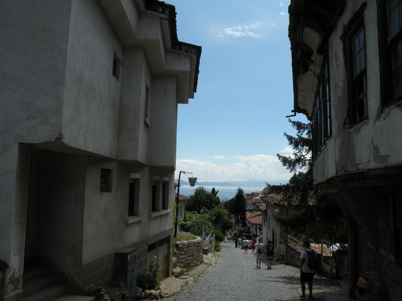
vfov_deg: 51.3
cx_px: 201
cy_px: 150
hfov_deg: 65.3
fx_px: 314
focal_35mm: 27
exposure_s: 1/280
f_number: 7.1
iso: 64
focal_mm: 4.7
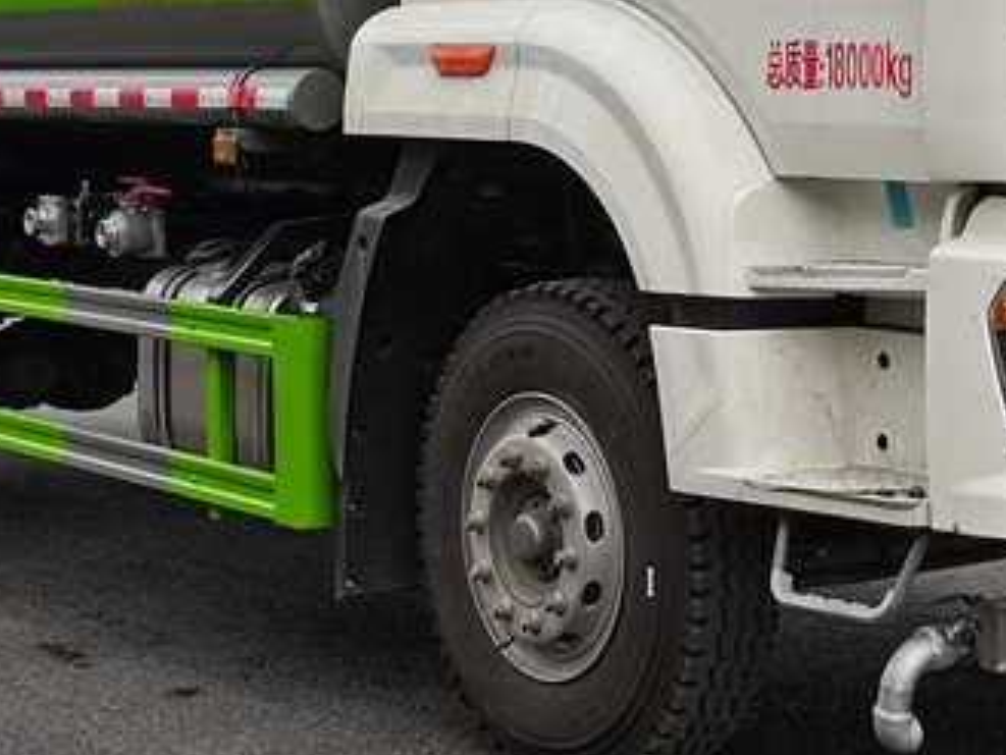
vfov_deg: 16.5
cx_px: 752
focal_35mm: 87
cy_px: -63
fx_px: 2529
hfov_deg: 22.3
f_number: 1.8
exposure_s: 1/499
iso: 50
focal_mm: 5.58
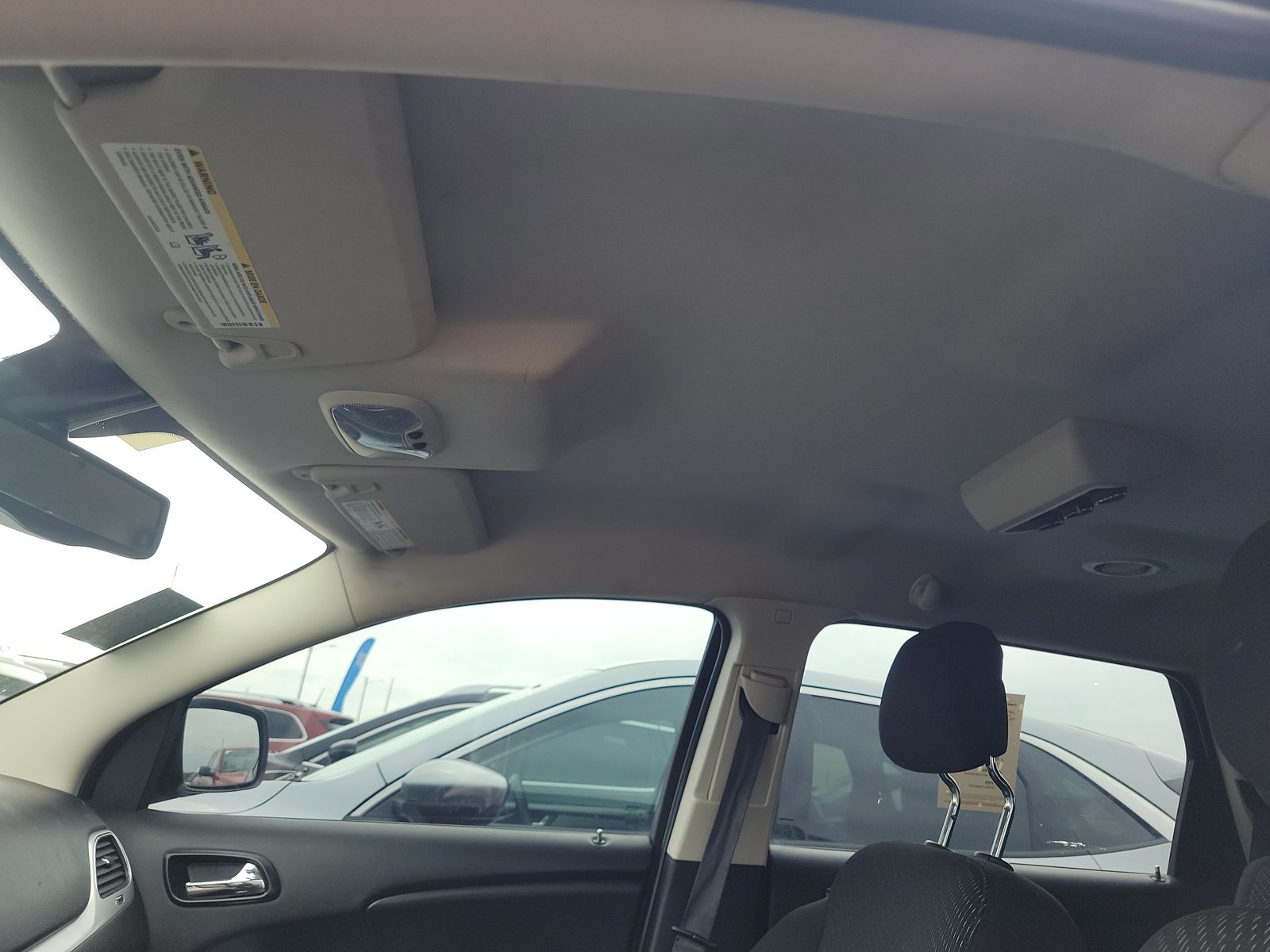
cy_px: 476
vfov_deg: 56.8
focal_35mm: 24
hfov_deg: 71.6
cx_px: 635
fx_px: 881
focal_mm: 6.7
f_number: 1.8
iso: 66
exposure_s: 1/119
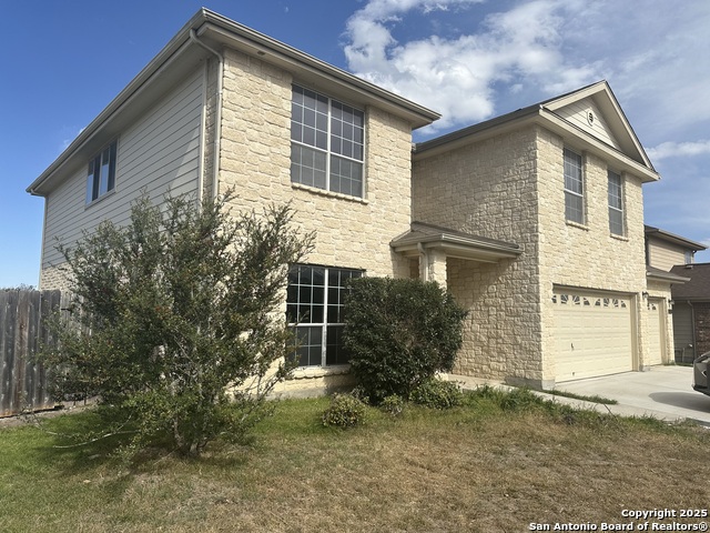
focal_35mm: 24
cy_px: 266
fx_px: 492
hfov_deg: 71.6
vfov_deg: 56.8
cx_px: 355
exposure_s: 1/5525
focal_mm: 6.86
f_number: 1.78
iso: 80
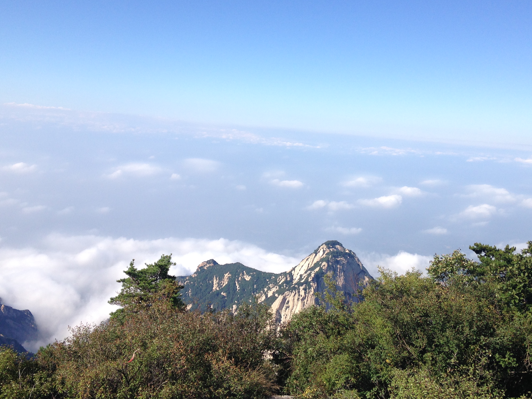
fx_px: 630
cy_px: 163
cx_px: 261
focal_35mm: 41
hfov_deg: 45.8
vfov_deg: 35.0
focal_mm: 4.12
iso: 50
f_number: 2.4
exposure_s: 1/1695
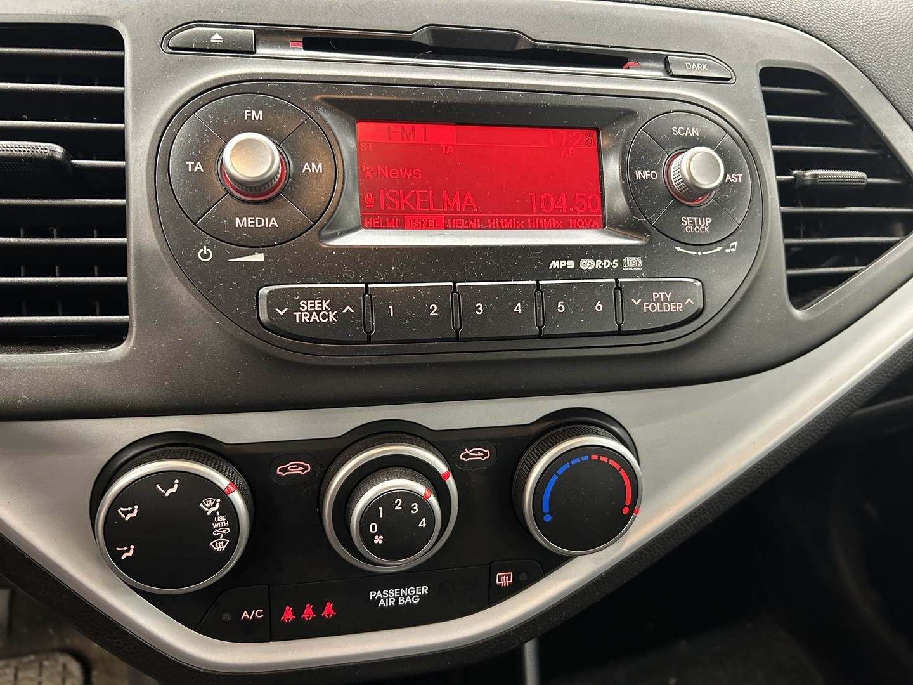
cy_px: 342
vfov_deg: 53.1
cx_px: 456
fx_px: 686
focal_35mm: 26
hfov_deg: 67.3
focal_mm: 5.7
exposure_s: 1/50
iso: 400
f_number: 1.5
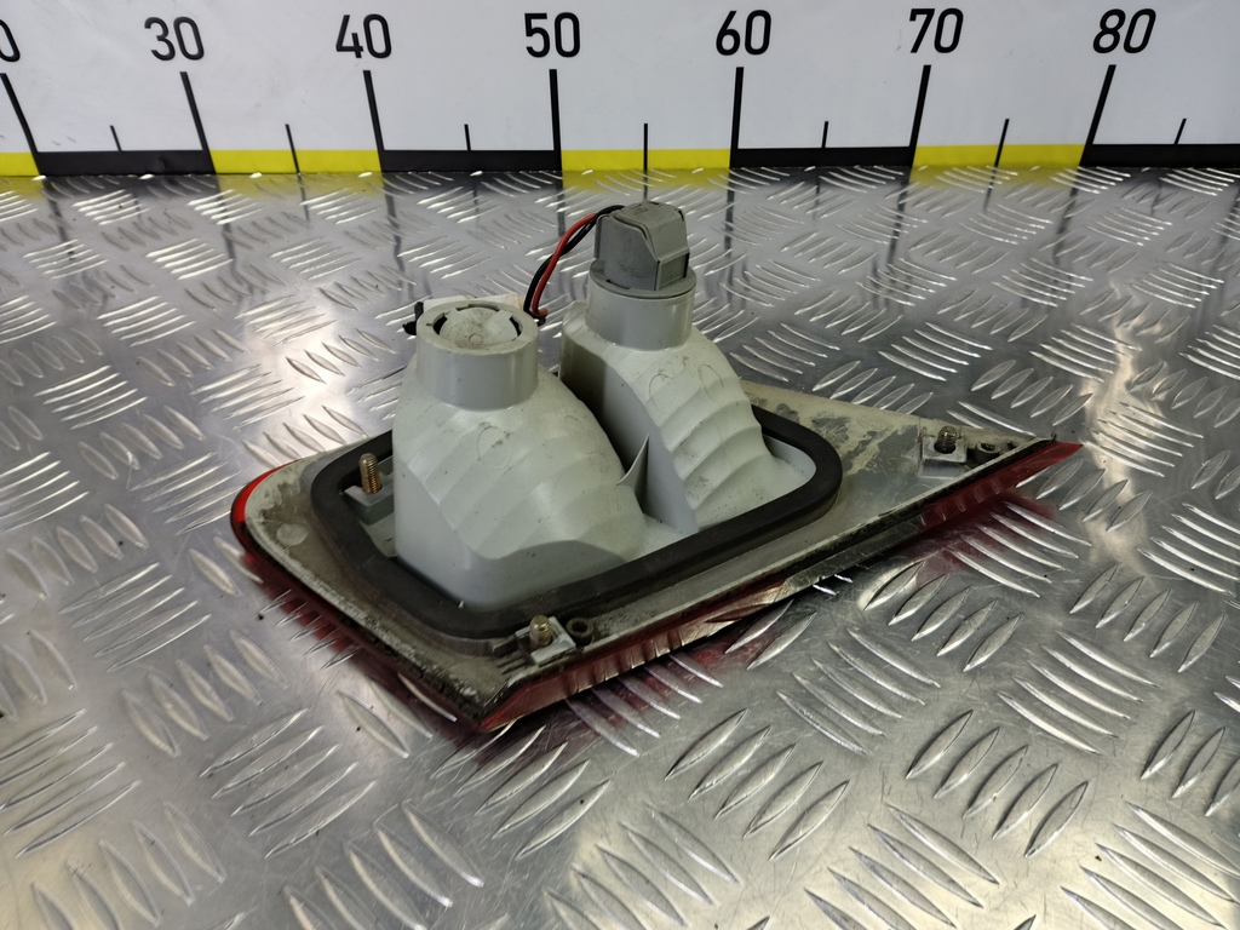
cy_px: 465
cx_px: 620
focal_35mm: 23
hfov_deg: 73.9
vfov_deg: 58.9
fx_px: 824
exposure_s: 1/33.3
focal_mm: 4.11
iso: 95
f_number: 1.6
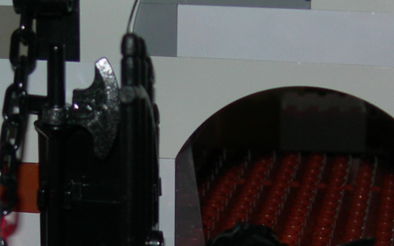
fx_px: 1396
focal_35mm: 130
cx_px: 103
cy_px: 254
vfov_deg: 10.0
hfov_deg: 16.0
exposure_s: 1/60.1
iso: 50
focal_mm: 7.8
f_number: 2.8
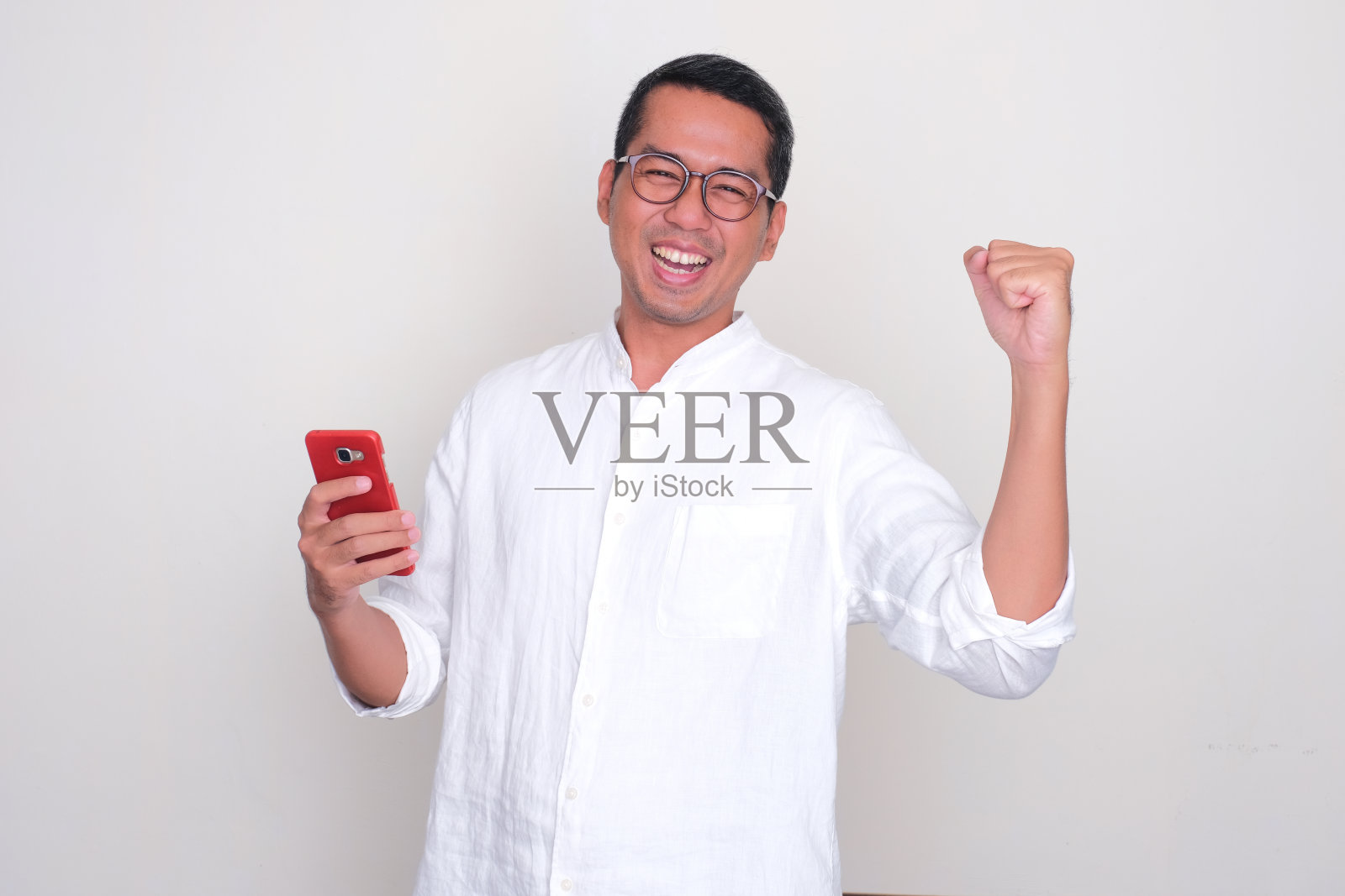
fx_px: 1756
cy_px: 448
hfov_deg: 41.9
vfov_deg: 28.7
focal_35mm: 47
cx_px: 672
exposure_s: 1/100
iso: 200
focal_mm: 31.1
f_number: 7.1
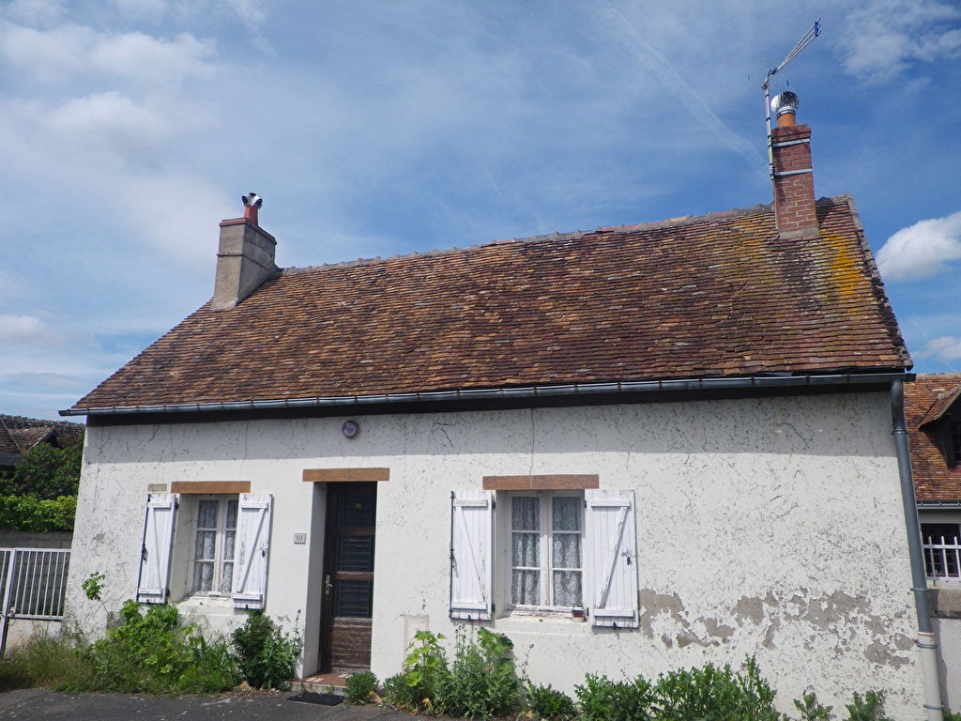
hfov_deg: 63.4
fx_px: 777
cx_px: 480
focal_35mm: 28
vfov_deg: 49.7
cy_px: 360
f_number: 7
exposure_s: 1/320
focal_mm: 4.9
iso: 64
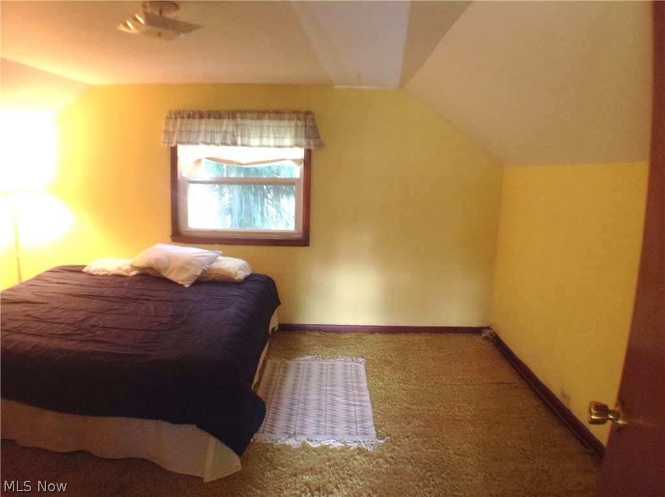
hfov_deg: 52.7
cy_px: 248
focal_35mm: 35
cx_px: 332
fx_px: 671
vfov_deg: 40.6
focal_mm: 4.28
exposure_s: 1/15
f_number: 2.4
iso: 125
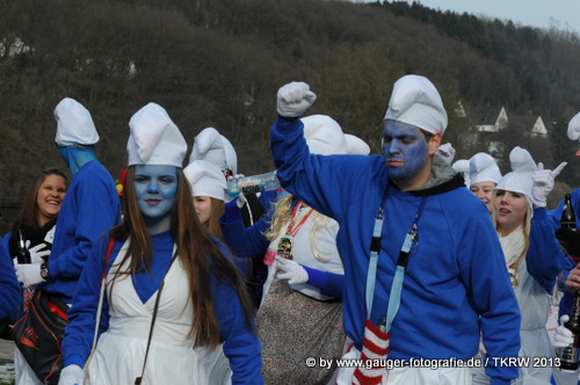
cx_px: 290
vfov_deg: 13.0
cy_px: 192
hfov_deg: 19.5
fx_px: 1689
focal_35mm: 105
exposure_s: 1/250
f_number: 10
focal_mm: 70
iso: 200
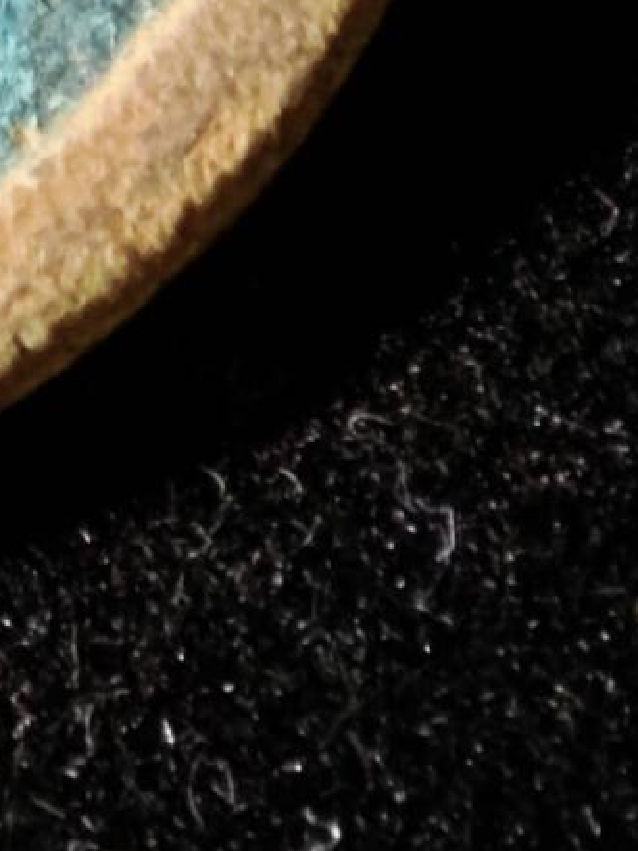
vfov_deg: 4.5
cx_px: -638
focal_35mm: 435
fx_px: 10695
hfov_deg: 3.4
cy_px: -503
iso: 500
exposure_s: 1/100
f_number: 2
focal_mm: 9
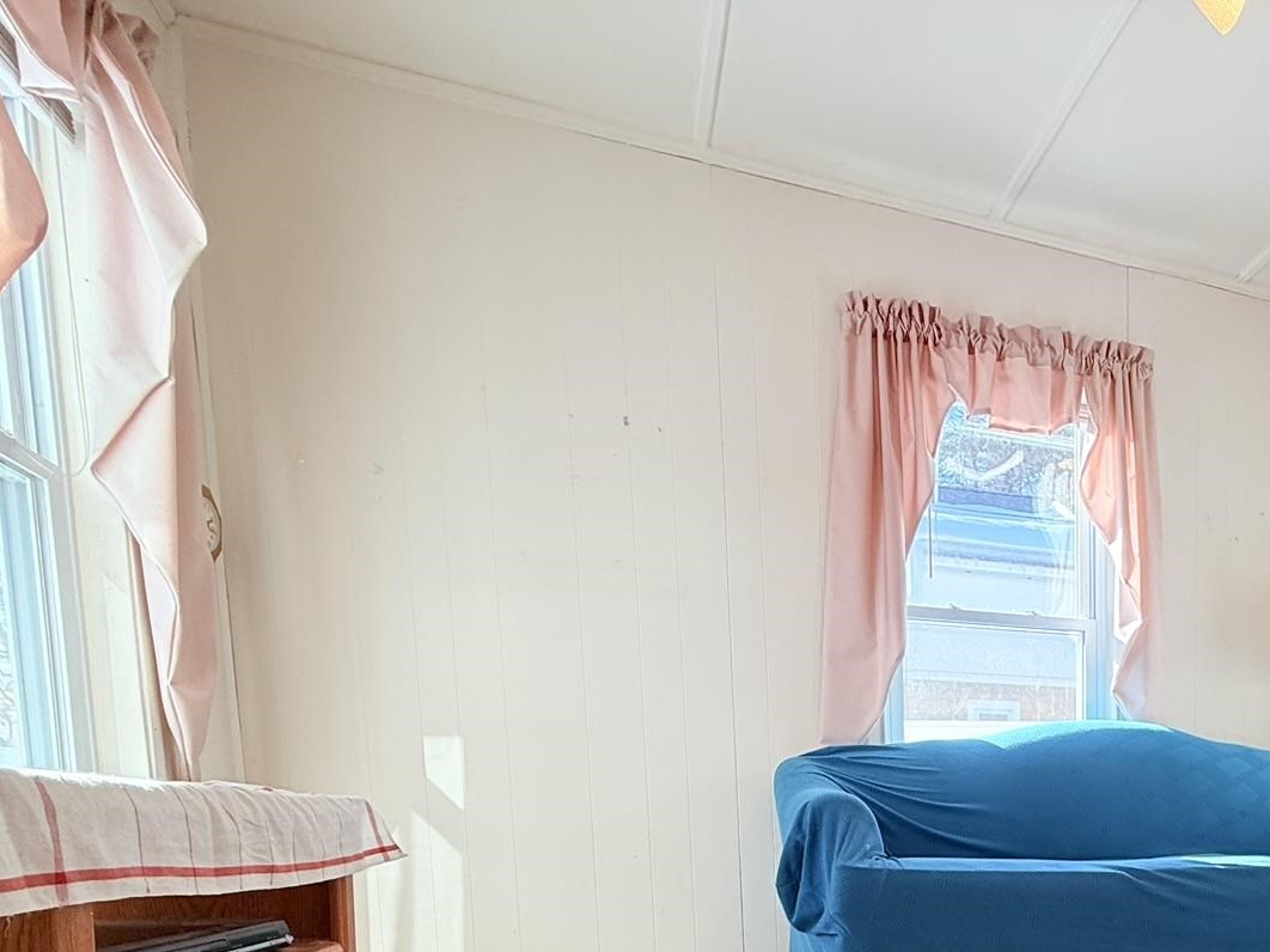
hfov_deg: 58.8
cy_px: 917
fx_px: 990
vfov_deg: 44.8
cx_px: 1063
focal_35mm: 27
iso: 64
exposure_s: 1/125
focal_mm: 2.22
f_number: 2.2
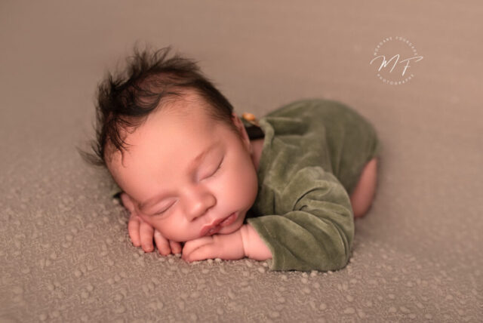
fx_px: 470
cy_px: 162
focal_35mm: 35
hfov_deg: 54.4
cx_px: 242
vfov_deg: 37.9
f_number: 4
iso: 100
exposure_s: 1/160
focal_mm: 35
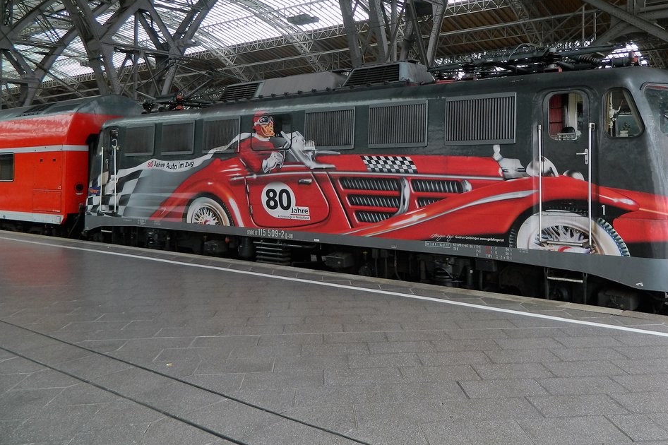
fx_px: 612
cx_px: 412
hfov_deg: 56.6
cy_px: 144
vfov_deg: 39.4
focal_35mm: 33
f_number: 3.1
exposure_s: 1/30
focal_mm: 4.5
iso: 80
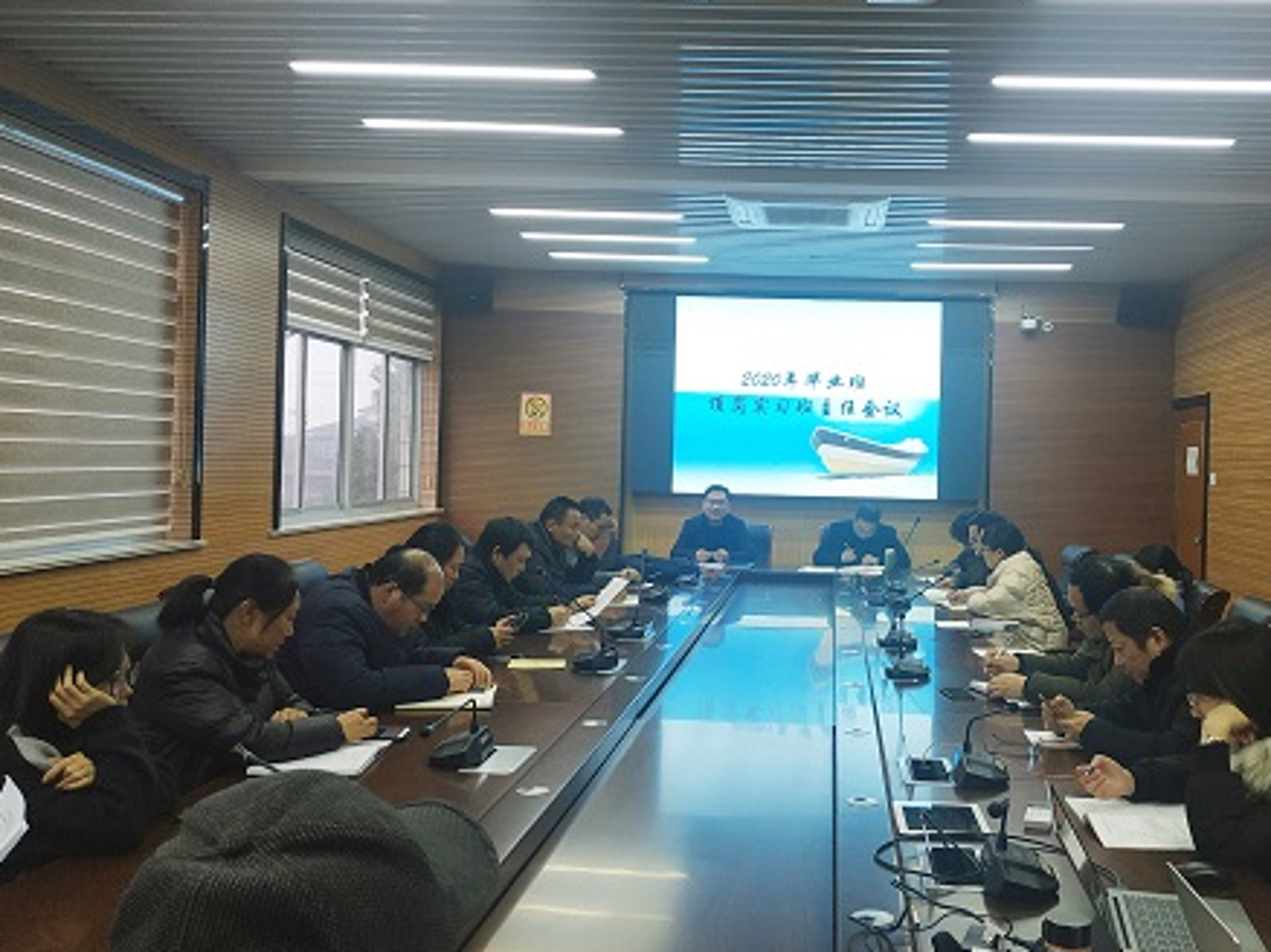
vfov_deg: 41.7
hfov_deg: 53.3
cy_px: 451
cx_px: 804
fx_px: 1248
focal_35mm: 34
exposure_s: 1/100
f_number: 1.9
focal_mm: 3.94
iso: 200
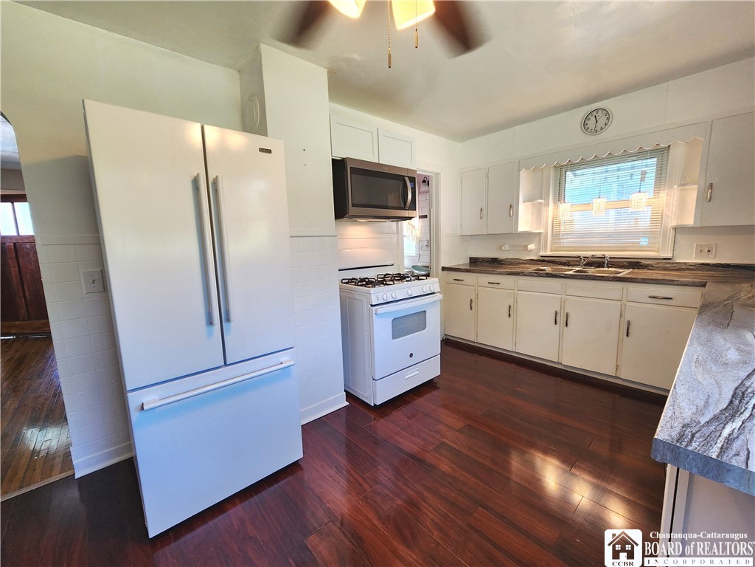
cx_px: 378
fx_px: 284
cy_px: 284
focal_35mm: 13
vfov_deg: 89.9
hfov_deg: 106.2
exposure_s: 1/60
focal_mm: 2.2
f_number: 2.2
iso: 100
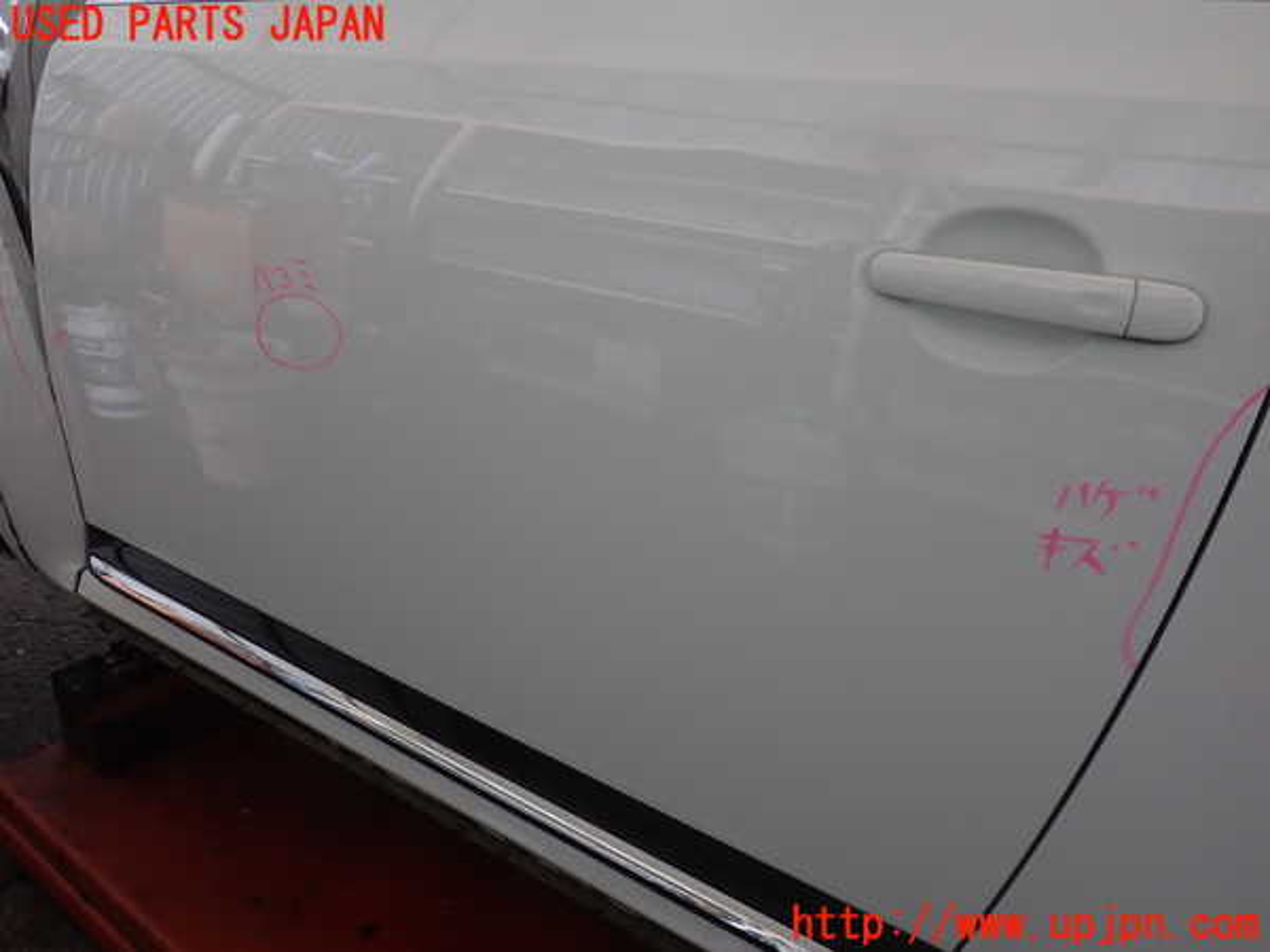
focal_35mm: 30
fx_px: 1101
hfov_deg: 60.0
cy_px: 476
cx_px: 635
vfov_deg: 46.8
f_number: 2.3
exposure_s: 1/60
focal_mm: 5.4
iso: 125
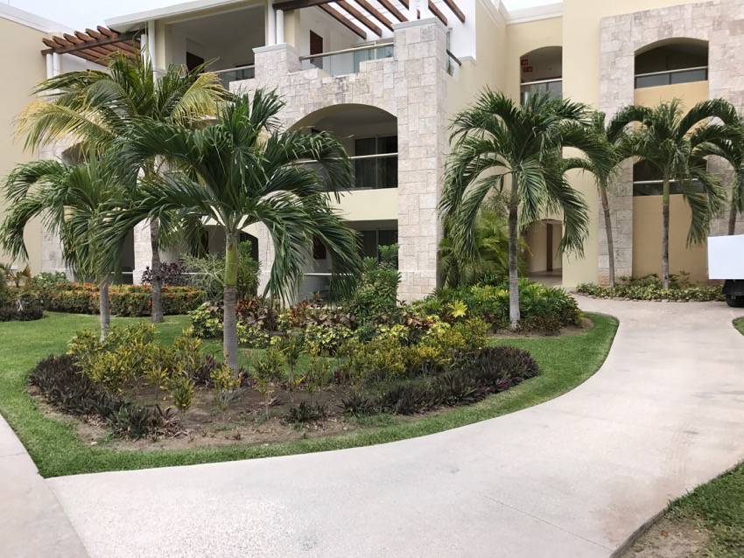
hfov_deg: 63.4
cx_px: 372
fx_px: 602
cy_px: 279
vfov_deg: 49.8
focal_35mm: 28
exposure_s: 1/1259
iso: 20
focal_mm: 3.99
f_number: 1.8
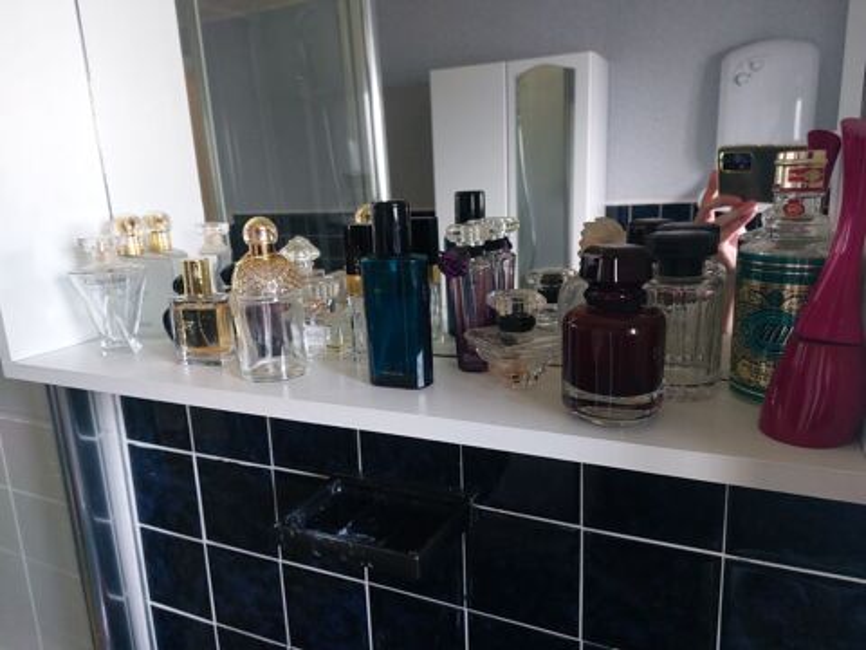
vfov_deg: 56.8
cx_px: 433
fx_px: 600
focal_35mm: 24
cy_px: 325
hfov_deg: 71.6
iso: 500
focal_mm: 5.23
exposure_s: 1/60
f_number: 1.8
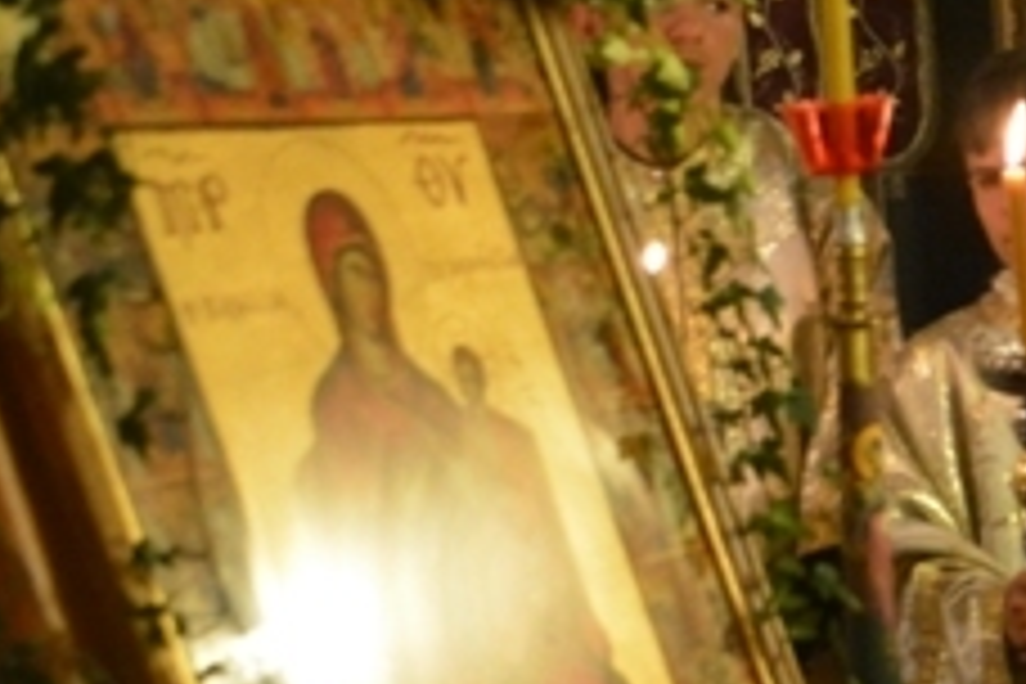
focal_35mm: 148
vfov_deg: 9.2
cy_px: 560
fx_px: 4218
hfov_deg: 12.7
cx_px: 1809
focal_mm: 22
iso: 2000
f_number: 3.8
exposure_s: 1/30
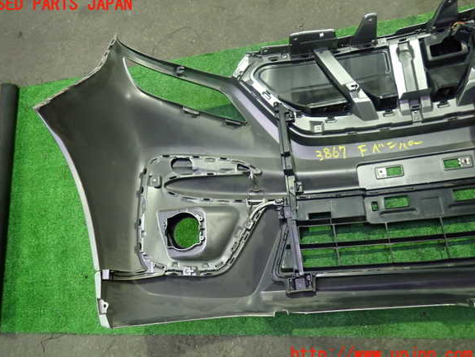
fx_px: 357
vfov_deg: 53.1
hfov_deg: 67.3
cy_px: 180
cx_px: 230
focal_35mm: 26
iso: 500
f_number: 2
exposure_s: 1/30
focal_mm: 4.5
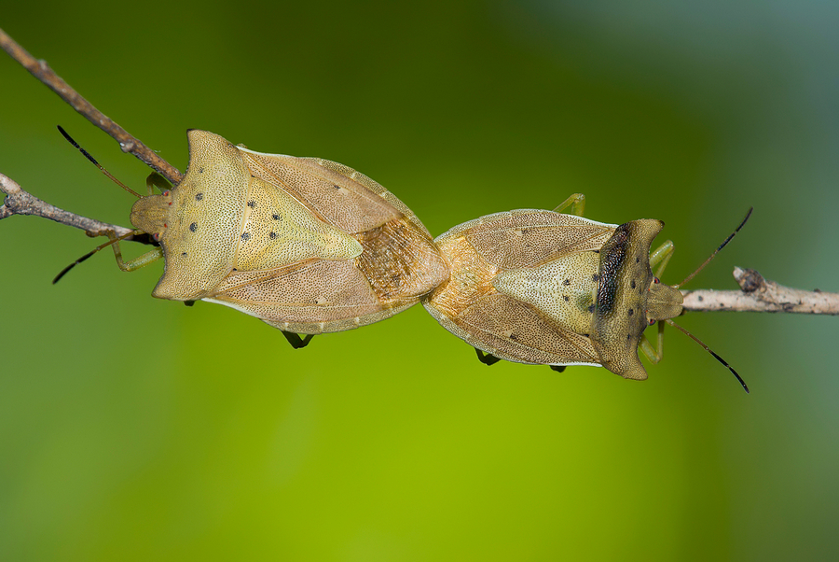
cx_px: 420
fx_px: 6298
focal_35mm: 270
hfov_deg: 7.6
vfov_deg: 5.1
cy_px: 281
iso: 200
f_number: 9
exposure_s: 1/125
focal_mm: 180
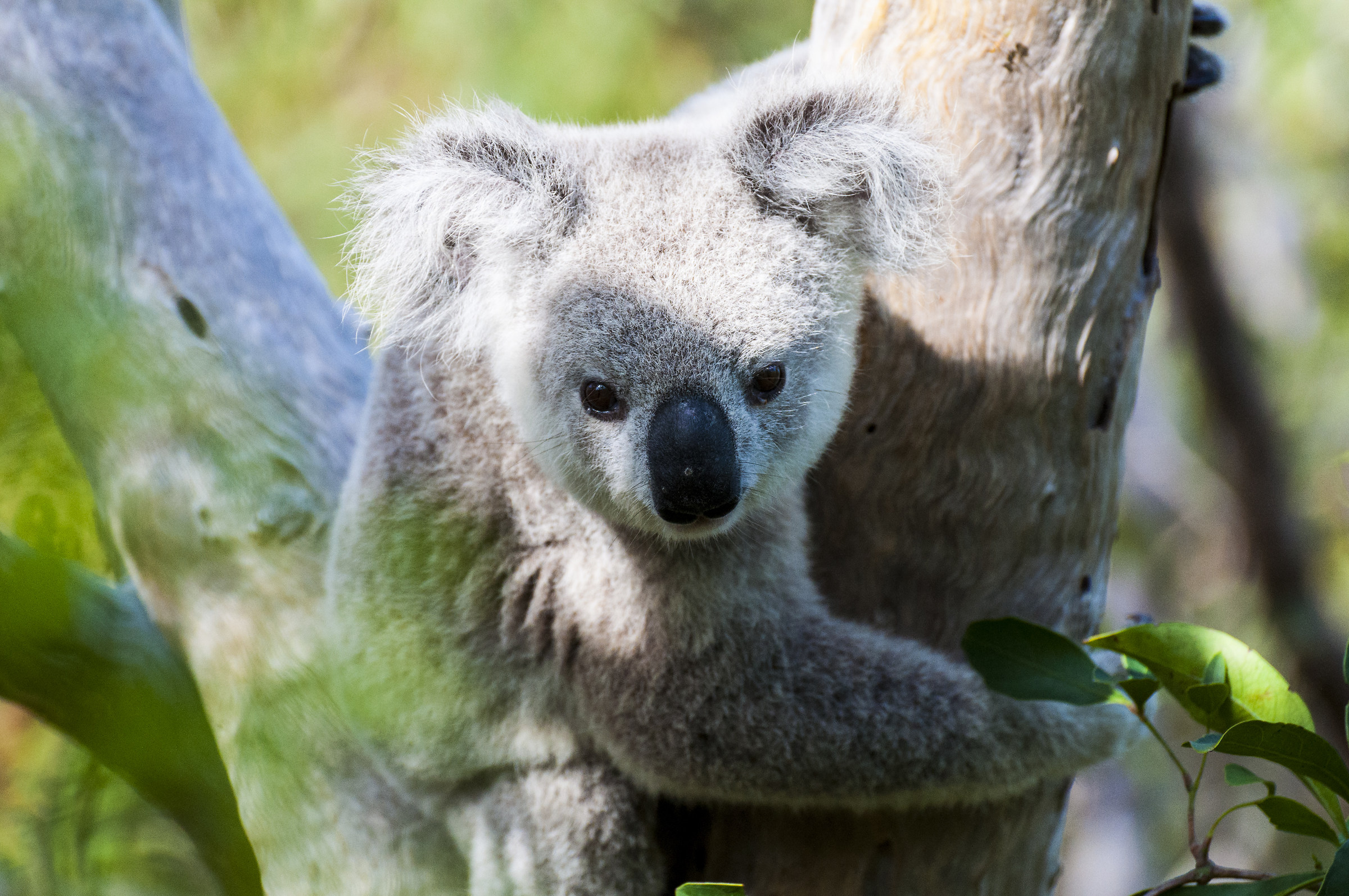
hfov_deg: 6.3
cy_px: 448
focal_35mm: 330
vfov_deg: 4.2
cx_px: 674
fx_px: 12351
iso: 1250
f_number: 5.3
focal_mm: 220
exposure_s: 1/2000
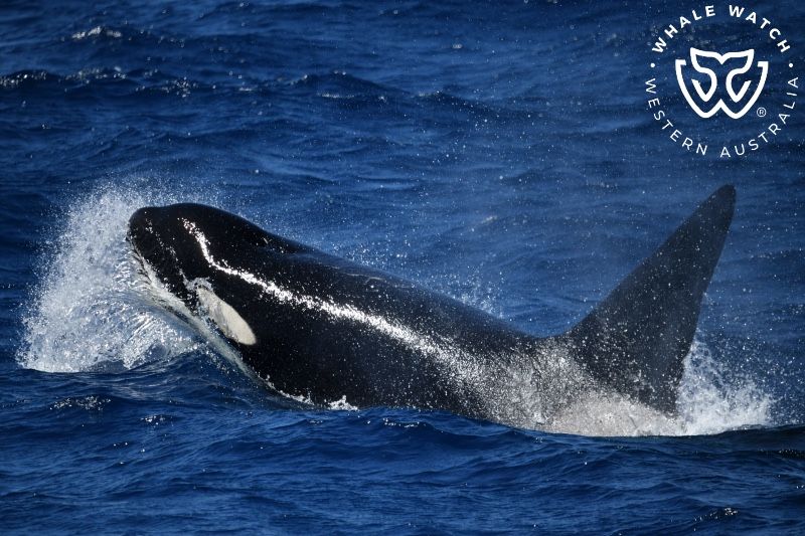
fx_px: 13413
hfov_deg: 3.4
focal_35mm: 600
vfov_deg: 2.3
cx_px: 402
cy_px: 268
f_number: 6.3
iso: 1100
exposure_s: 1/8000
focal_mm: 600
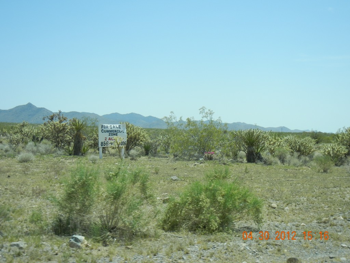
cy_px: 132
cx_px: 175
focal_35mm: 68
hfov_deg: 28.6
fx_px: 688
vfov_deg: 21.6
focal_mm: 12.2
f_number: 4.1
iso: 160
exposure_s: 1/841
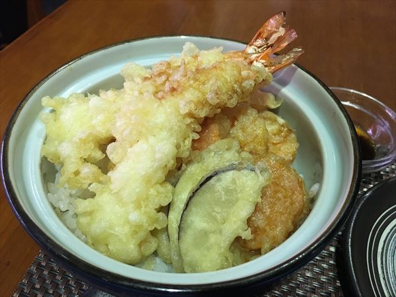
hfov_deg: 61.7
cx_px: 198
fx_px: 332
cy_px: 148
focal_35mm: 29
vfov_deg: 48.2
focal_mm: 4.15
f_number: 2.2
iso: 200
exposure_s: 1/25
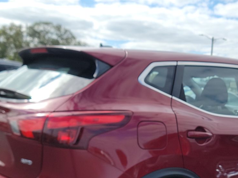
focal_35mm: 52
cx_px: 152
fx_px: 358
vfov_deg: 27.3
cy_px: 149
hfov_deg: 36.5
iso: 50
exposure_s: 1/682
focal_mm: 6.7
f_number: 1.8
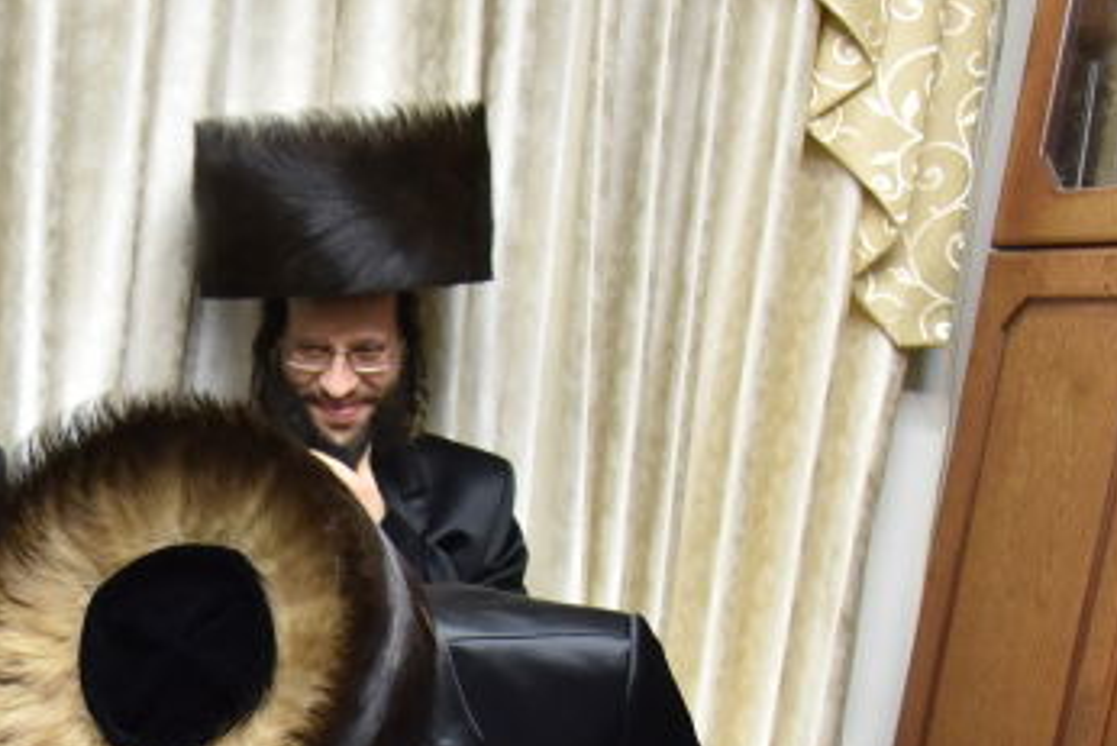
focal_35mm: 71
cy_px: 1012
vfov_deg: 17.8
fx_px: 2204
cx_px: 45
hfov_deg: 27.1
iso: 1600
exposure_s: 1/160
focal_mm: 24
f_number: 4
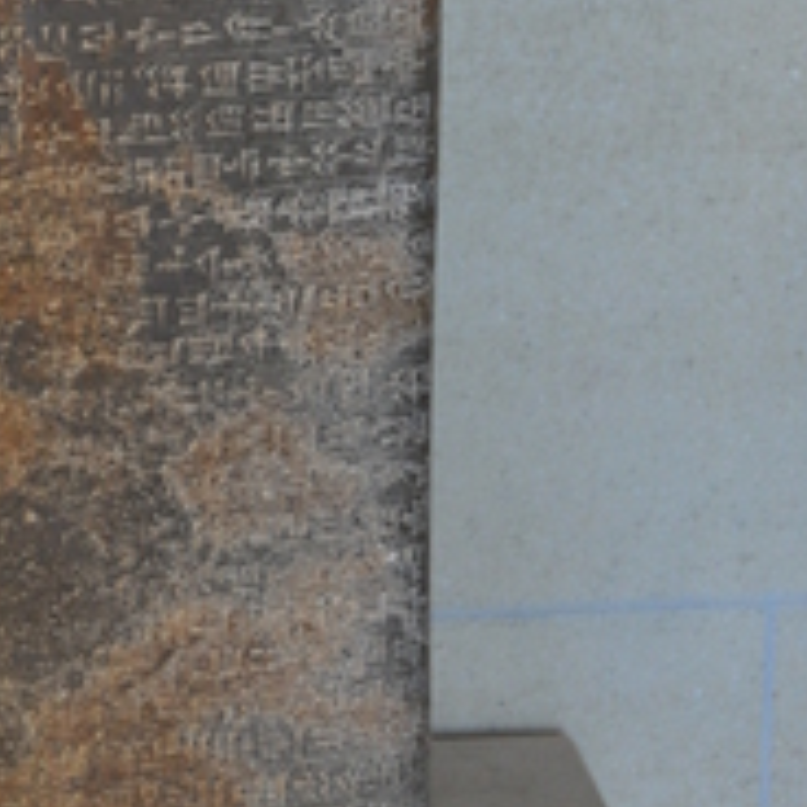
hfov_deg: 12.9
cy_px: -53
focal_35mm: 133
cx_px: -107
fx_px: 3495
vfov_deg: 13.0
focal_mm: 29
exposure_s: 1/80
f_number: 4.5
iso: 800
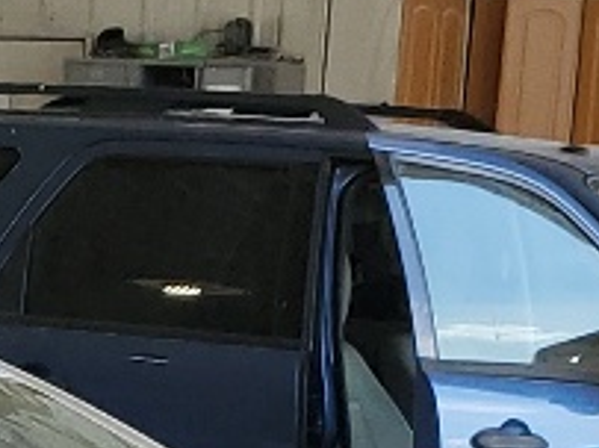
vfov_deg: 6.8
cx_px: -398
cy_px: 1114
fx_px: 3545
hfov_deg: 9.3
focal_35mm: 205
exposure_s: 1/526
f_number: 1.5
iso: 50
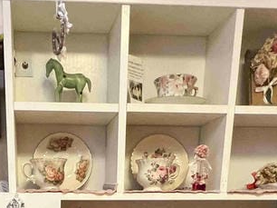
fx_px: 408
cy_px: 336
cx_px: 68
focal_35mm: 51
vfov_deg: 22.0
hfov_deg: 36.6
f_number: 1.8
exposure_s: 1/60
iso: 200
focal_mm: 1.57
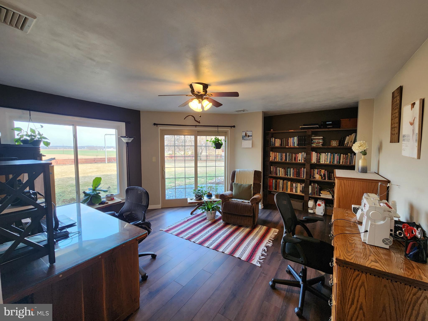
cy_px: 160
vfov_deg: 89.9
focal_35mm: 13
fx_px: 161
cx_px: 214
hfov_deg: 106.2
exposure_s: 1/60
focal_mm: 2.2
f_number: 2.2
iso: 200
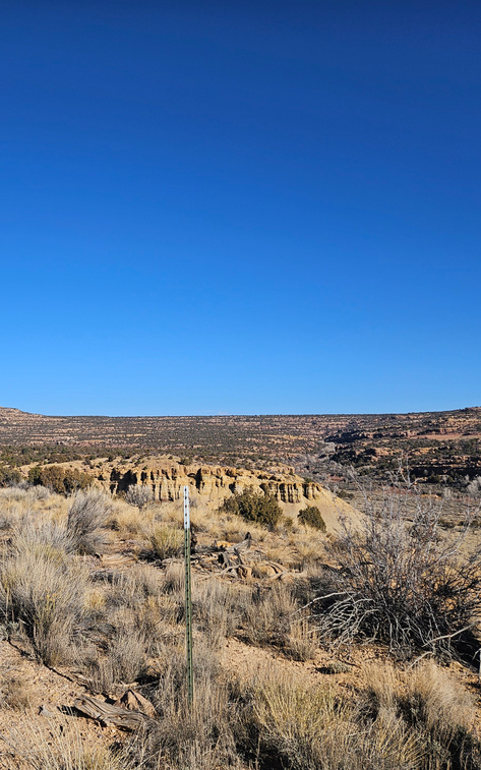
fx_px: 692
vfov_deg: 58.1
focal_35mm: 33
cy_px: 383
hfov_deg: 37.2
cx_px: 112
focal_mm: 5.4
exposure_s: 1/2760
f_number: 1.8
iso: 25
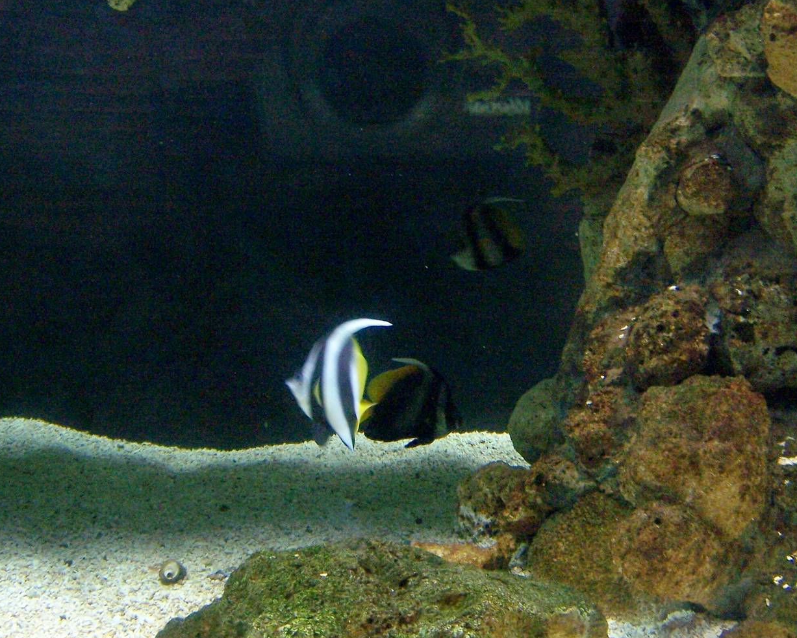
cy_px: 283
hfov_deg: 43.8
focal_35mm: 42
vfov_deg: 35.6
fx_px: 991
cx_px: 377
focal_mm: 5.5
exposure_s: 1/30
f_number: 3.4
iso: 140
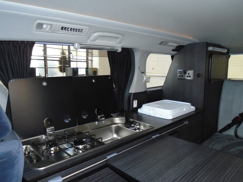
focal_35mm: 26
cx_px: 122
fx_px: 183
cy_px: 91
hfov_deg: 67.3
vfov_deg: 53.1
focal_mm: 4.6
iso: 400
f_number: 3.2
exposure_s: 1/30
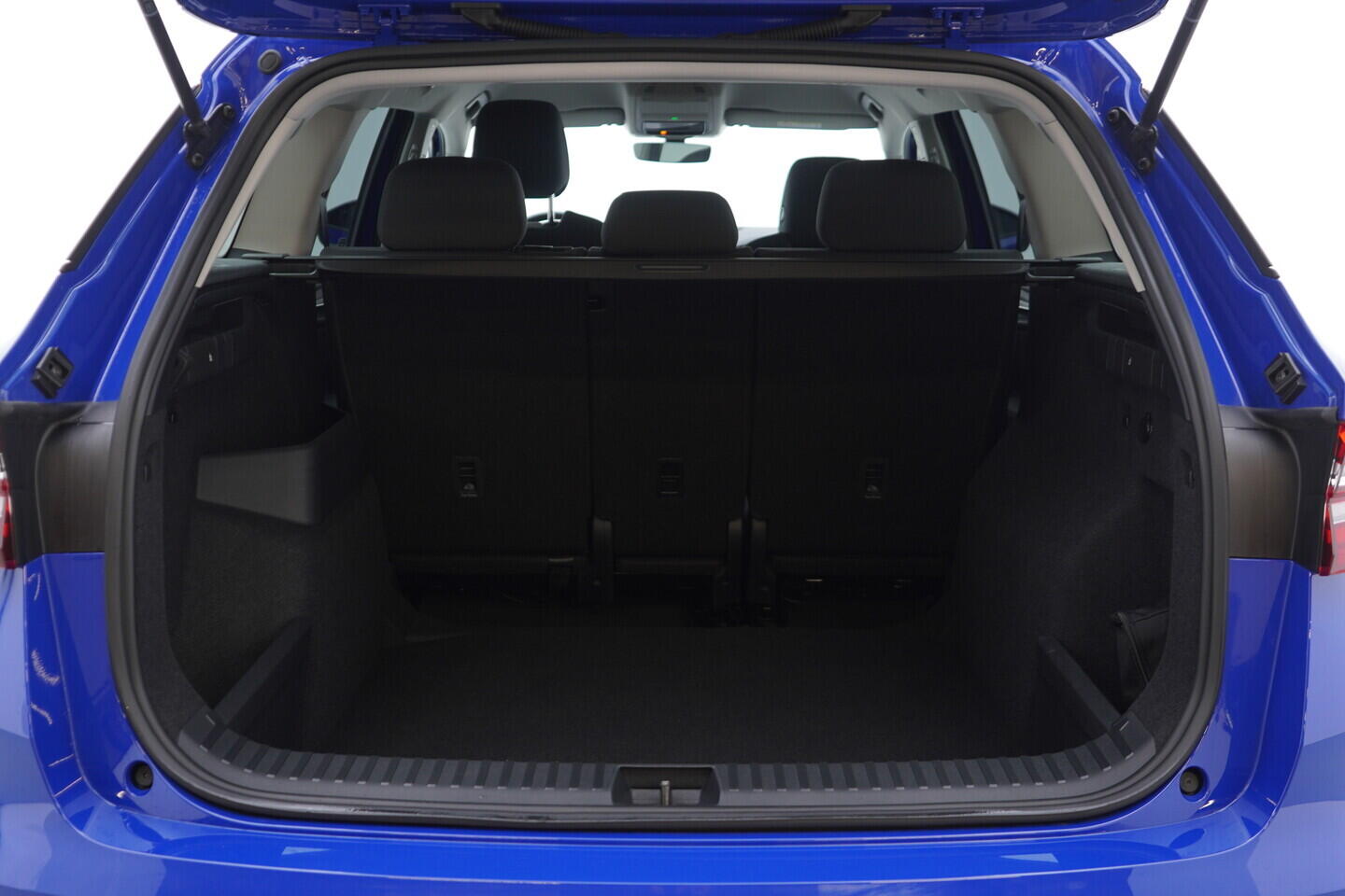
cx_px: 672
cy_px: 448
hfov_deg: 53.1
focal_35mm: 36
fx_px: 1345
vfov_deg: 36.9
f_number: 2.8
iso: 160
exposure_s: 1/40
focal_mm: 24
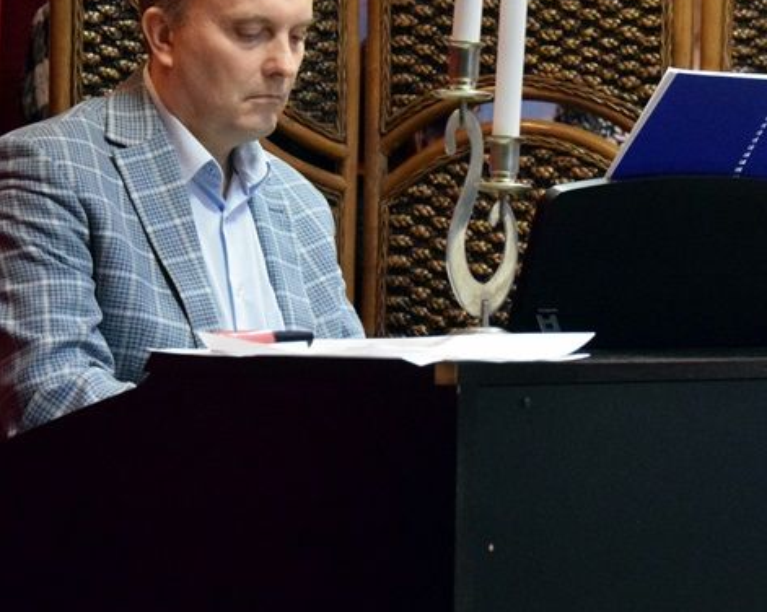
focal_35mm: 140
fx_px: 3175
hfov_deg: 13.8
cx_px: 471
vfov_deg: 11.0
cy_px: 228
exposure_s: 1/100
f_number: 5
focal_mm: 52
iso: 7200
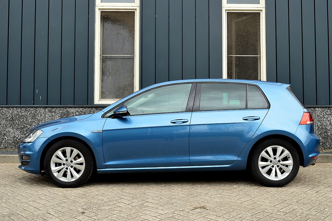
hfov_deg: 53.1
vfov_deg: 36.9
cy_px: 110
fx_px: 332
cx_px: 166
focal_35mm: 36
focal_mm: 24
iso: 400
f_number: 9
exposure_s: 1/125
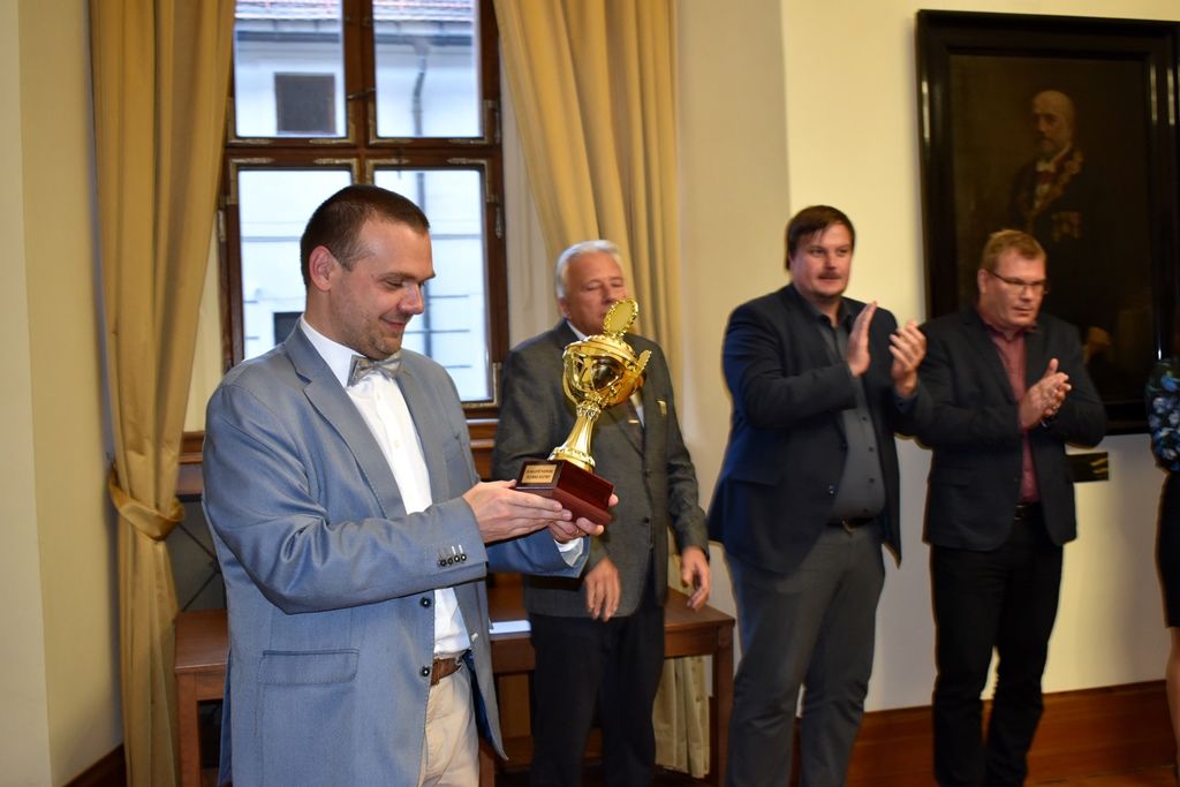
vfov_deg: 33.0
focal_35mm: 40
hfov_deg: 47.9
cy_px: 394
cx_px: 590
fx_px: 1328
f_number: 4.5
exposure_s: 1/60
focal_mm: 27
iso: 900
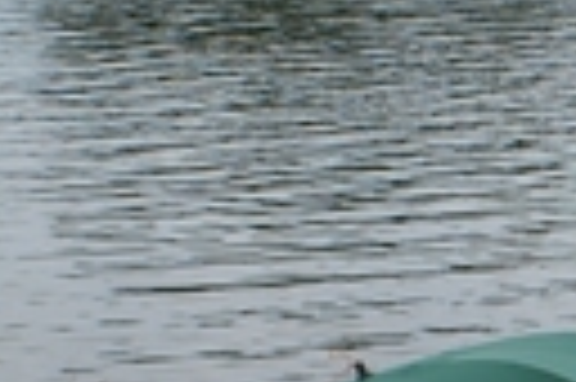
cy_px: 490
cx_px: 932
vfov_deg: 8.0
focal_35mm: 169
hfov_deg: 11.5
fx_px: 2701
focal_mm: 24
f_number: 10
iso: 100
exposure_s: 1/160
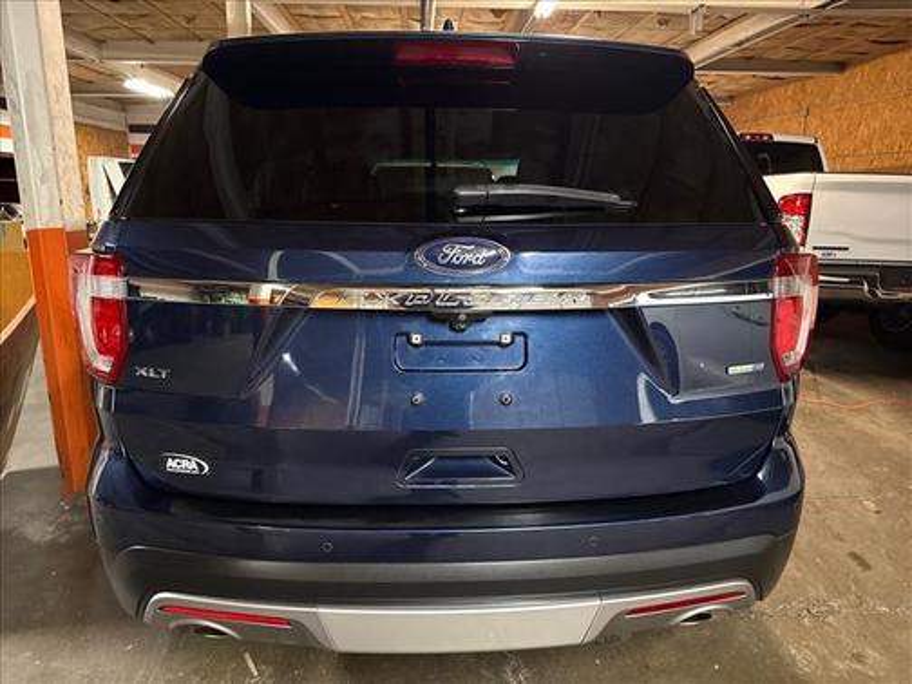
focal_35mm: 24
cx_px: 456
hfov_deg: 71.6
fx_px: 632
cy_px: 342
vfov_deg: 56.8
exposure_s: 1/30
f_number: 1.78
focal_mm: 6.76
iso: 800
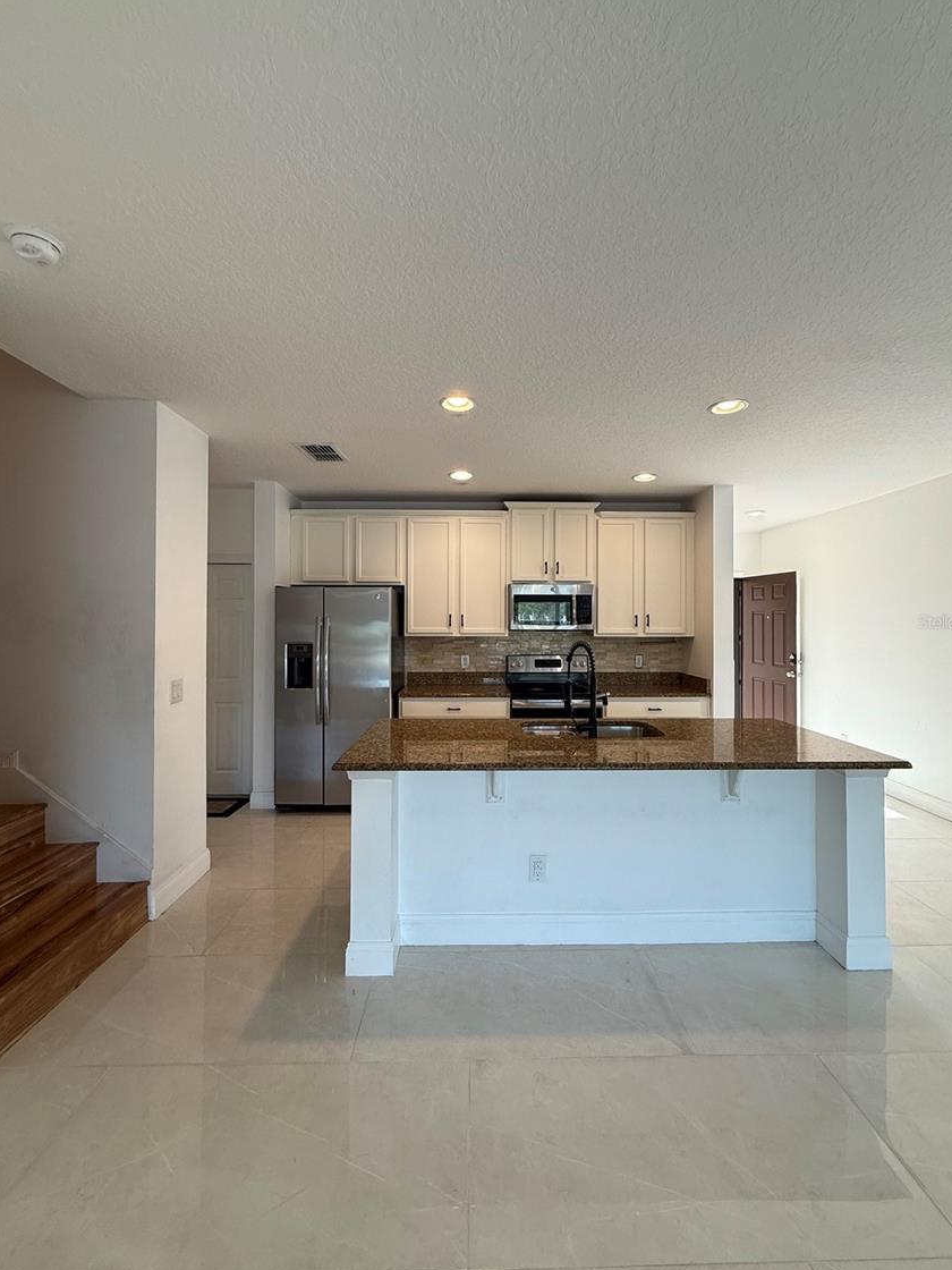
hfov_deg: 81.7
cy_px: 621
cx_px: 488
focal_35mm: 15
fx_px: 550
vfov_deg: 98.2
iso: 100
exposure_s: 1/120
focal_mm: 2.22
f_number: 2.2
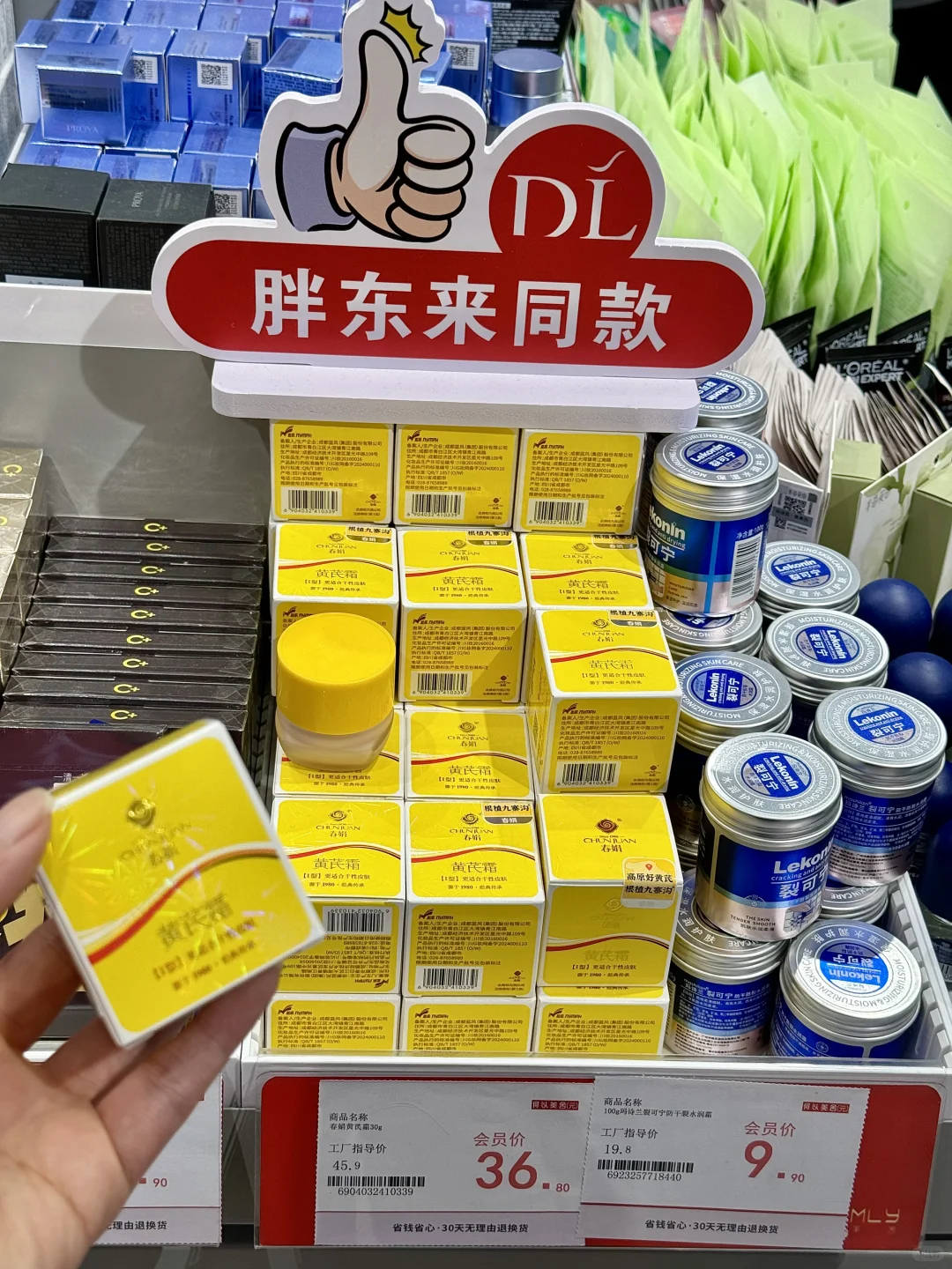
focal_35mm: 48
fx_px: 1760
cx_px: 476
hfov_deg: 30.3
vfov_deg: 39.7
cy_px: 634
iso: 64
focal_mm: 6.86
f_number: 1.78
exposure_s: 1/439
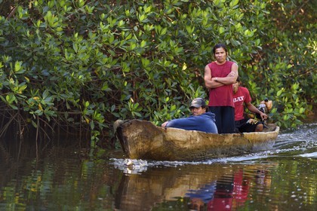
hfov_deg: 10.3
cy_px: 106
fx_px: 1761
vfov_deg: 6.9
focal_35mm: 200
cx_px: 158
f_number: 2.8
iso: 400
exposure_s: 1/400
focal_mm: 200
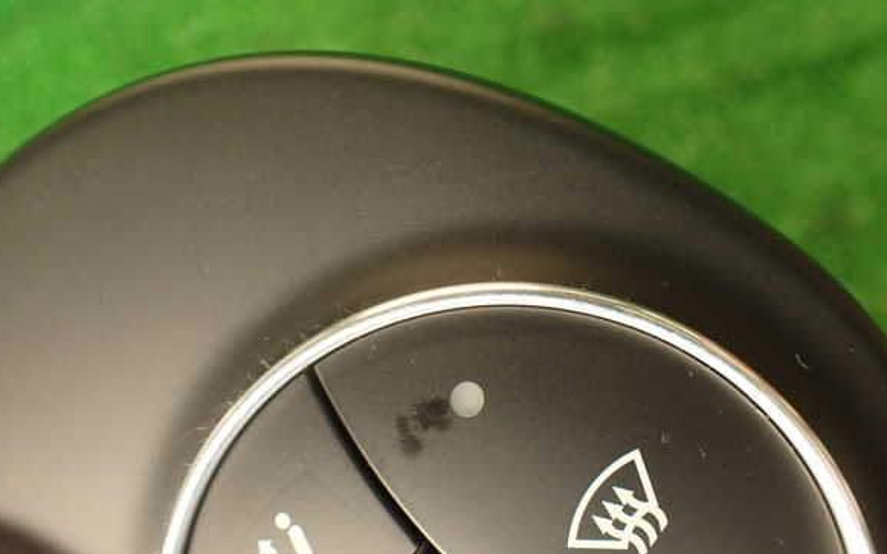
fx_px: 846
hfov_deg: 55.3
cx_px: 435
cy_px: 270
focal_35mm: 35
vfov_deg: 36.3
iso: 200
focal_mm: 5.79
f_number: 2.4
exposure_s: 1/50
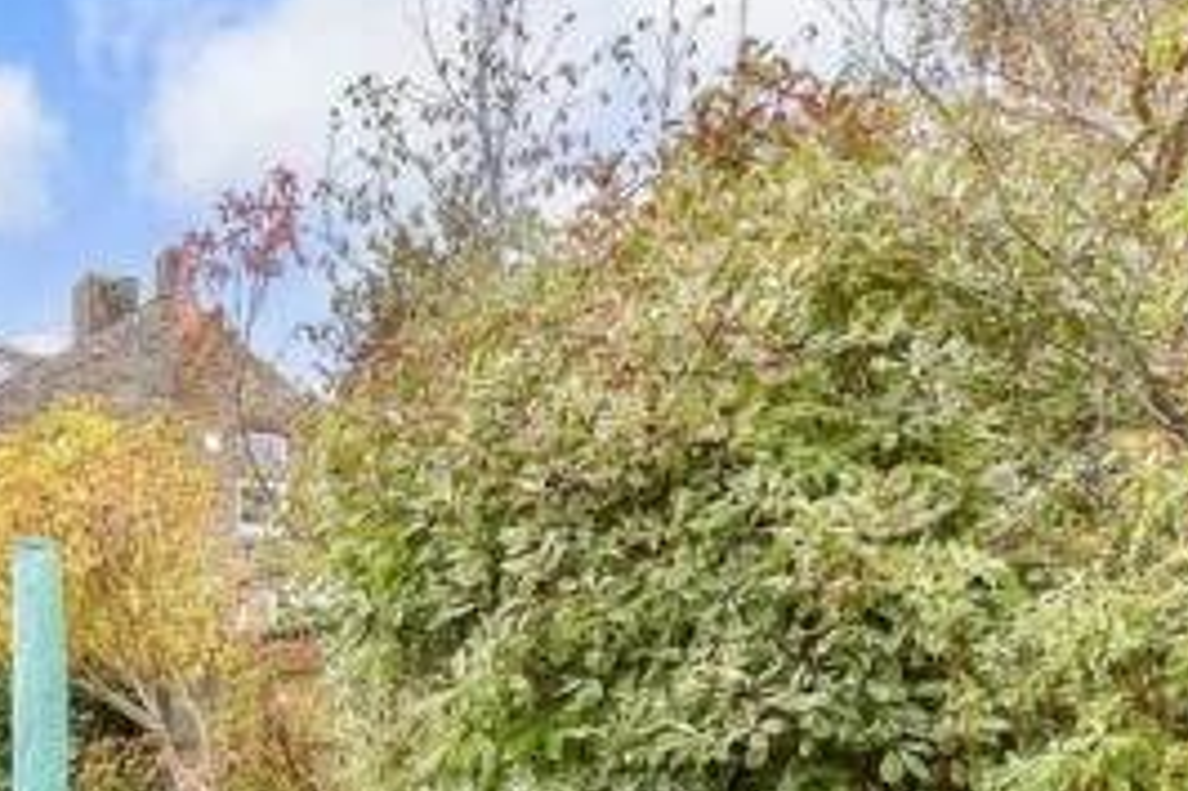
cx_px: 145
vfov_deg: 32.8
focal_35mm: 37
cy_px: 798
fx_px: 1220
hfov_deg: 47.3
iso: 160
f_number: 6.3
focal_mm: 10
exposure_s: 1/100
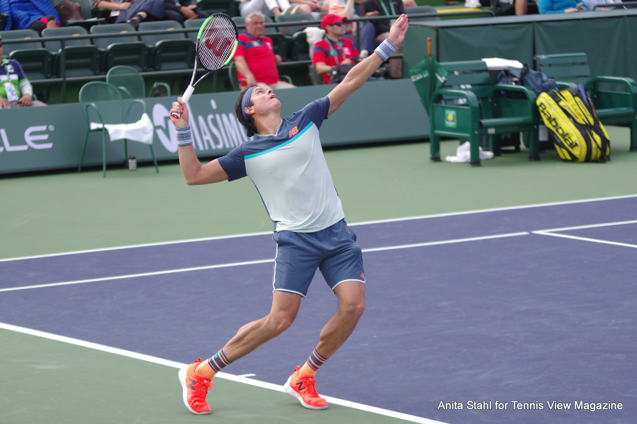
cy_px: 212
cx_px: 318
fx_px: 2865
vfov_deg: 8.5
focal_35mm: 162
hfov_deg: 12.7
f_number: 2.8
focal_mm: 107.5
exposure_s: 1/5000
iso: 800
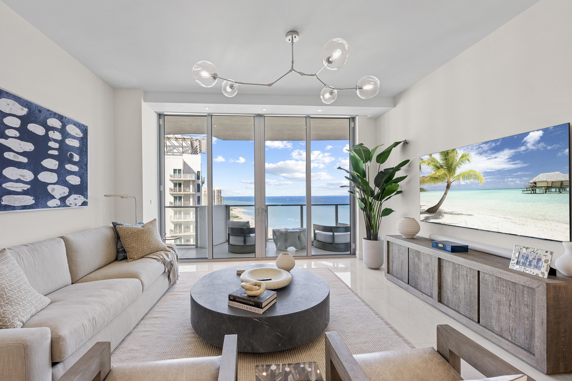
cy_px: 199
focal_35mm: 15
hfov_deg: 100.2
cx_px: 267
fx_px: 238
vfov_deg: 77.3
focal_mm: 14
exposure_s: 1/4
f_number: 8
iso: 125
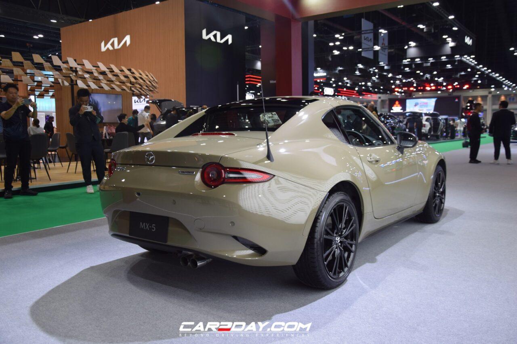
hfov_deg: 59.5
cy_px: 172
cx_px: 258
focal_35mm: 32
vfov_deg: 41.7
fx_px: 452
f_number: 4.5
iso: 400
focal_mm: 21
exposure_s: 1/80
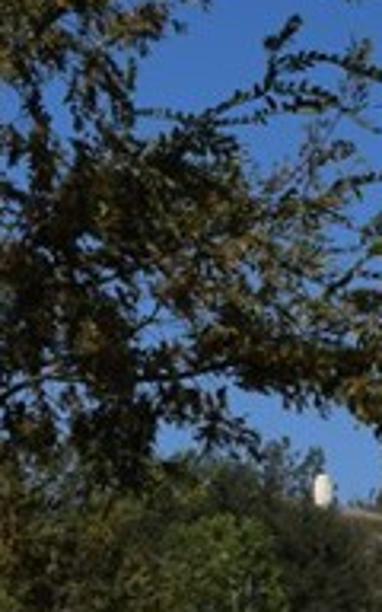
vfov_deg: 12.5
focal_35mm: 163
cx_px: 1359
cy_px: 770
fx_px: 2715
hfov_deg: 6.8
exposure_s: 1/500
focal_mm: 20
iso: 200
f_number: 11
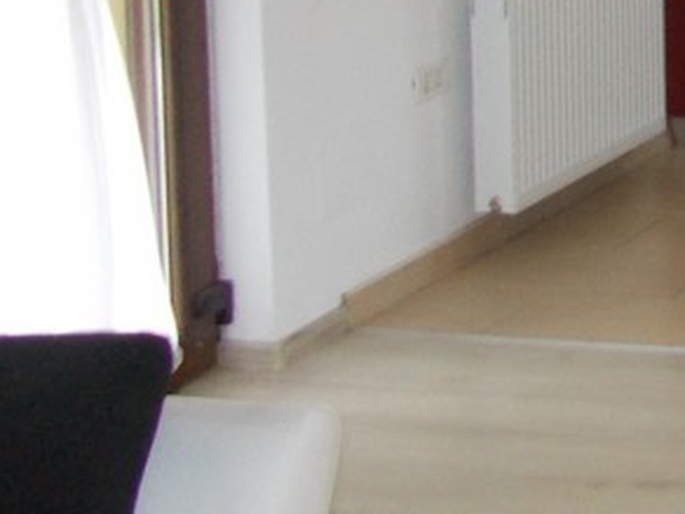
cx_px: 1368
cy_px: -214
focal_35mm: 107
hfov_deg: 15.0
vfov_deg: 13.2
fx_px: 2117
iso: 250
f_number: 3.2
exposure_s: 1/25
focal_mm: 4.6
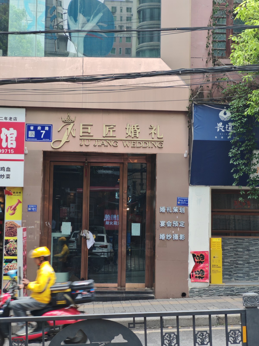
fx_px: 678
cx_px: 130
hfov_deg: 21.6
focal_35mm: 68
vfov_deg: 28.6
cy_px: 173
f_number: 2.4
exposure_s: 1/100
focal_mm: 8.67
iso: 250
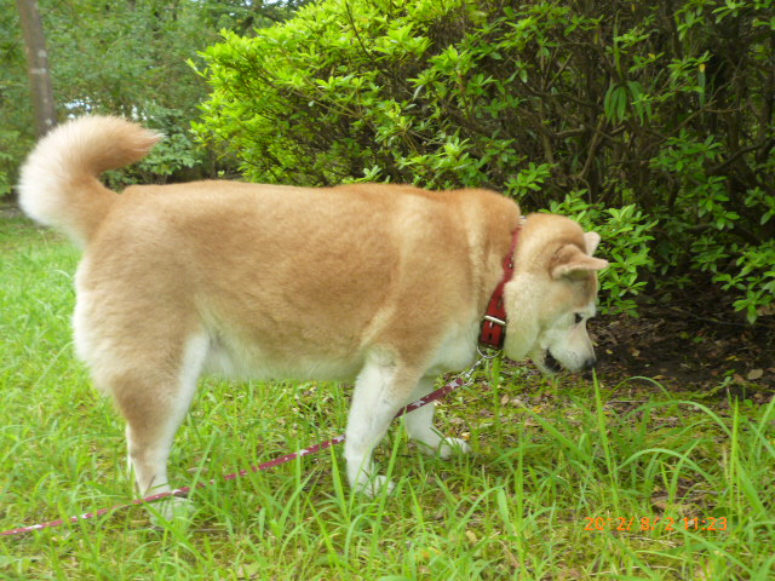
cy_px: 290
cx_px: 388
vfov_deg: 35.1
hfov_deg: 45.8
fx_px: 918
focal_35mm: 41
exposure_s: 1/60
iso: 160
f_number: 3.7
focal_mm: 7.3
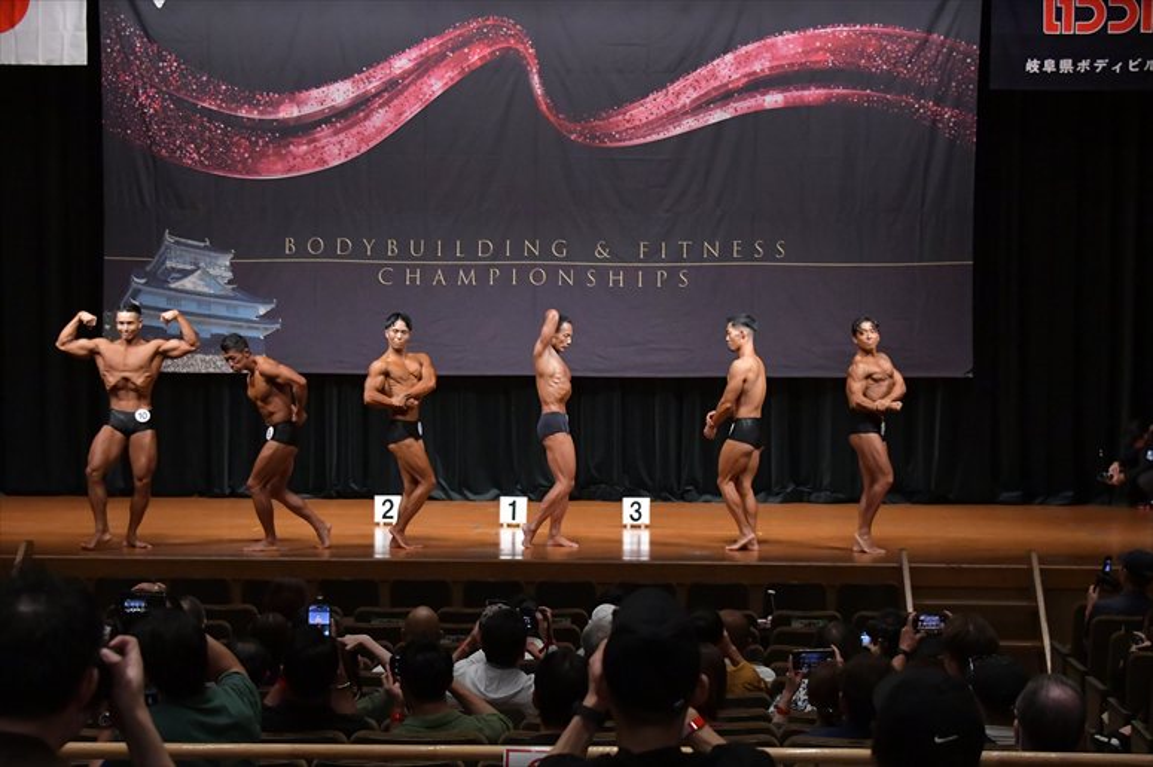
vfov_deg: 14.7
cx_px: 576
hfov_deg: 21.9
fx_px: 2977
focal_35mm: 93
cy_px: 384
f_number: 5.6
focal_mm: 62
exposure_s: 1/400
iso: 6400
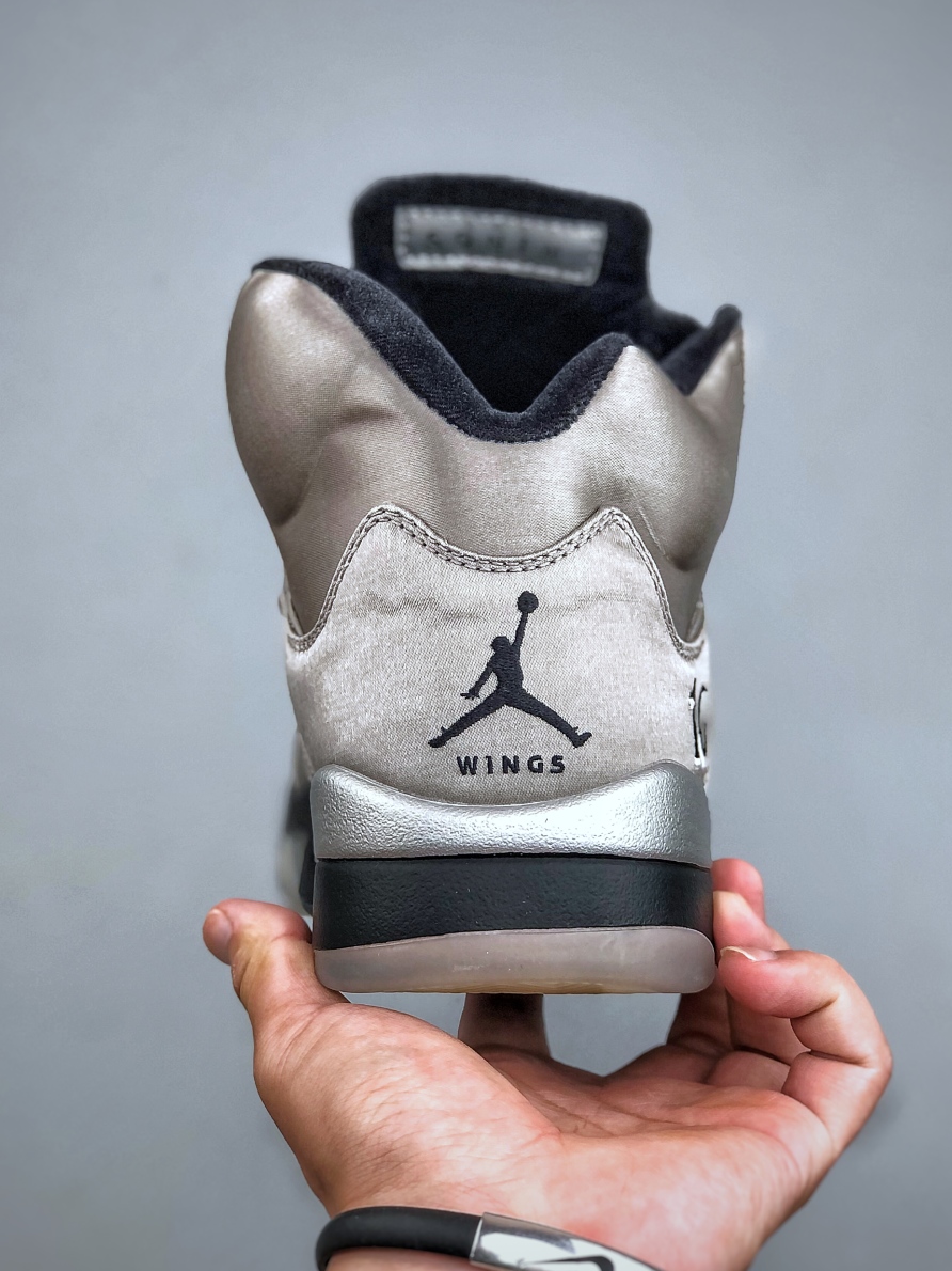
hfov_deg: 21.3
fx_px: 2531
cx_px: 474
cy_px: 605
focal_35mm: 69
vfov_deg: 28.2
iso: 25
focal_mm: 6.6
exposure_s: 1/50
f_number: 2.8
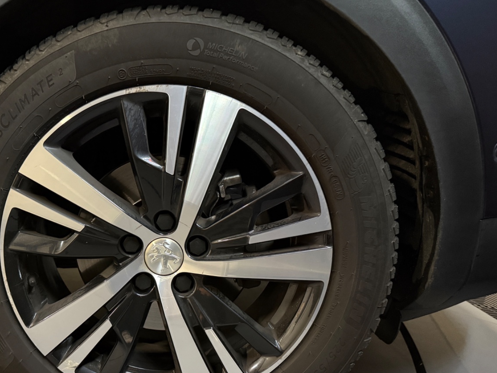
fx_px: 488
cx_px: 154
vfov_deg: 41.3
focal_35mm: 34
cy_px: 248
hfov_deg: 52.6
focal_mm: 6.76
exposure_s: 1/25
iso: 1000
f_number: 1.78
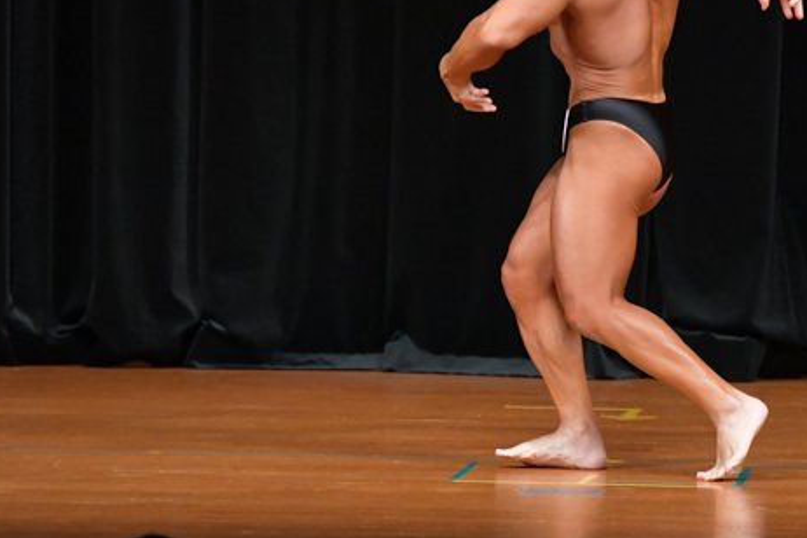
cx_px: 570
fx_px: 10714
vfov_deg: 2.9
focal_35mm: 478
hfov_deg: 4.3
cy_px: 96
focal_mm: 190
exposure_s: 1/400
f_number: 5.6
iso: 5000
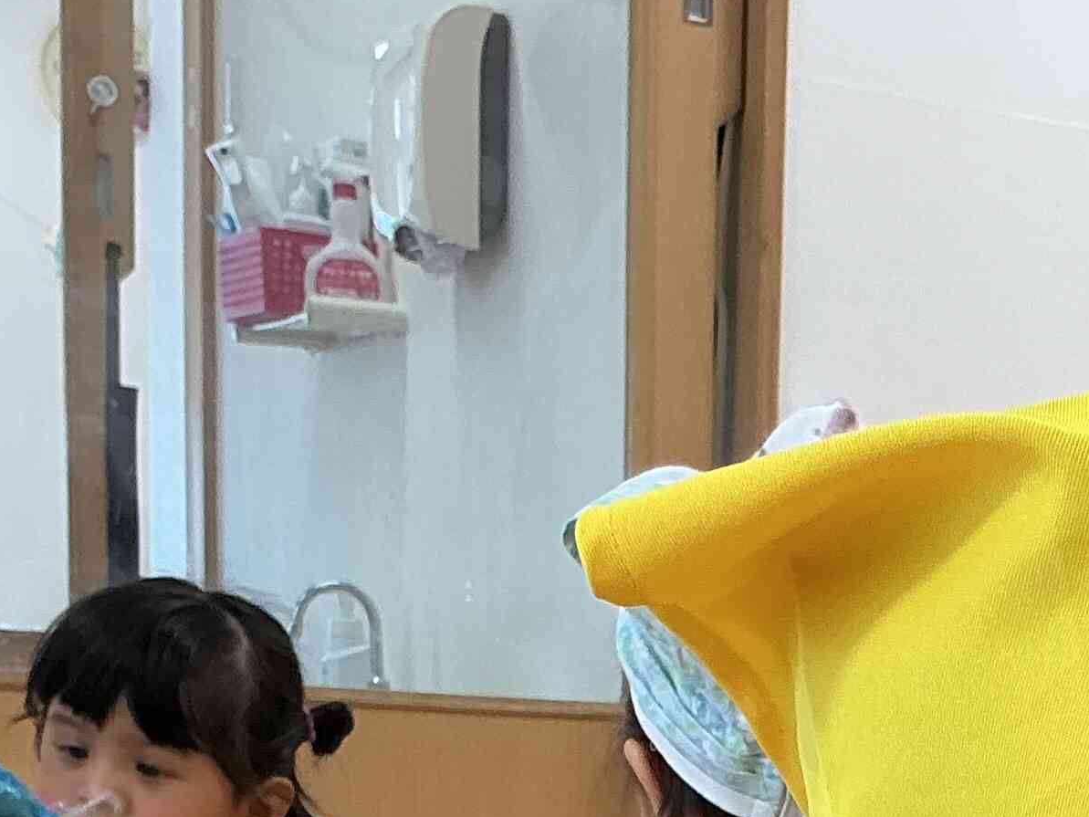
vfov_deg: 13.9
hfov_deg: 19.0
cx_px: 1297
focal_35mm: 98
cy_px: 1317
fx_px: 3083
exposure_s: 1/60
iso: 50
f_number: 1.8
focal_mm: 3
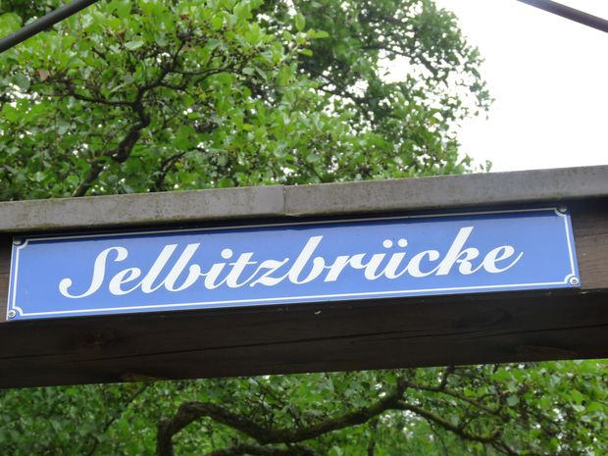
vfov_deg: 18.2
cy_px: 228
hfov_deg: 24.1
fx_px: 1423
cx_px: 304
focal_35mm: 81
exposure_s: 1/100
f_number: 4
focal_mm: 14.4
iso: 160
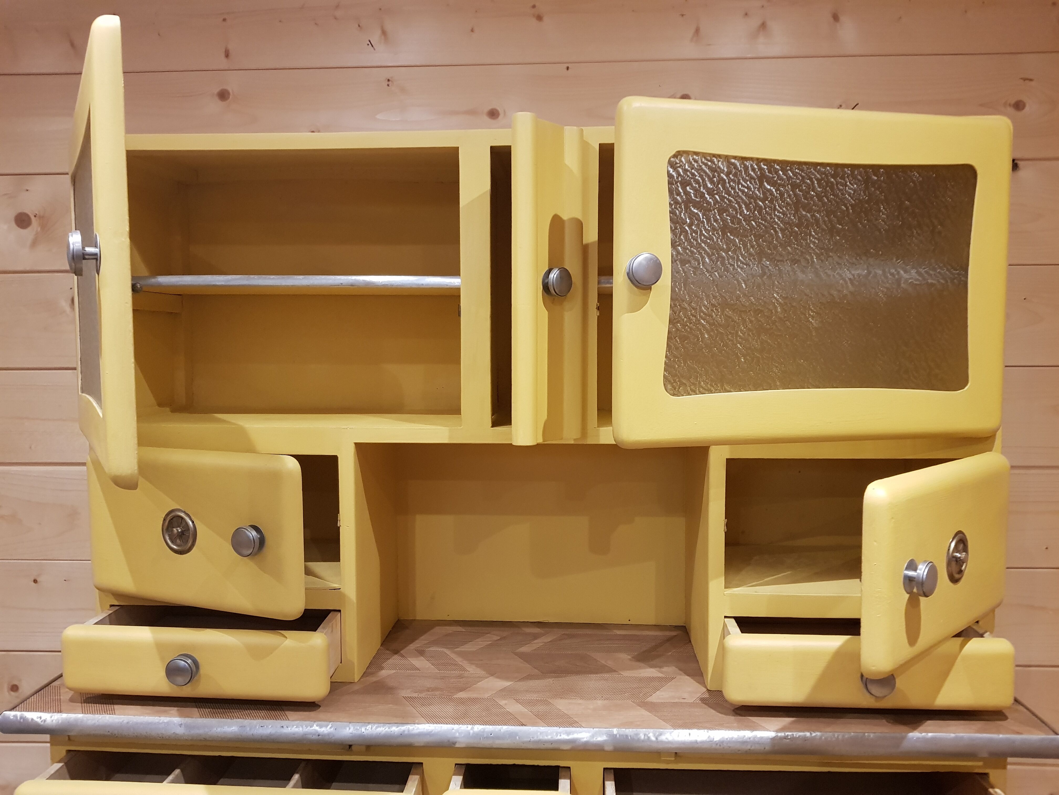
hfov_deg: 67.3
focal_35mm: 26
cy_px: 398
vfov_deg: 53.1
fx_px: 795
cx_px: 530
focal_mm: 4.2
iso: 250
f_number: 1.7
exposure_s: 1/25
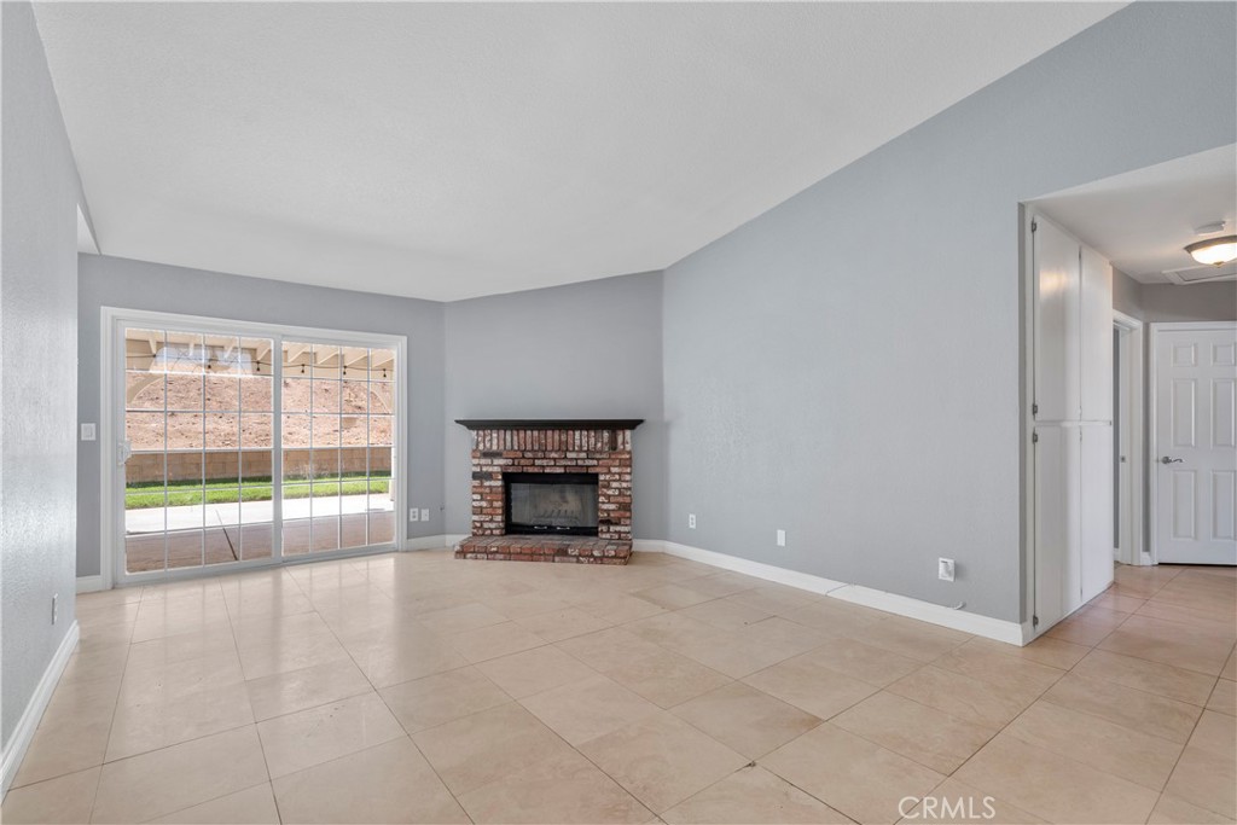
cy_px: 412
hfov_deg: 96.7
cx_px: 618
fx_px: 550
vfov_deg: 73.8
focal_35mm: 16
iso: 250
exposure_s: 1/10
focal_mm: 16
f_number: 6.7
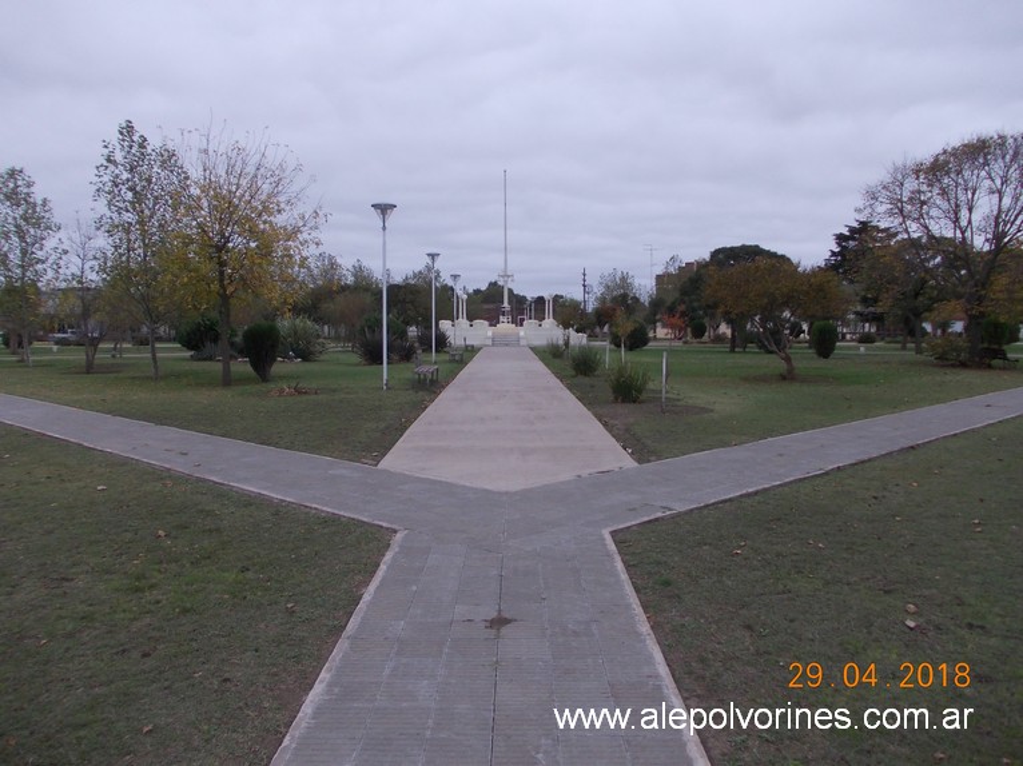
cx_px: 512
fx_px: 827
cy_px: 383
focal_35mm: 28
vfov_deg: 49.7
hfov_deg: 63.5
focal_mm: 4
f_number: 5.4
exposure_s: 1/125
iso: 80
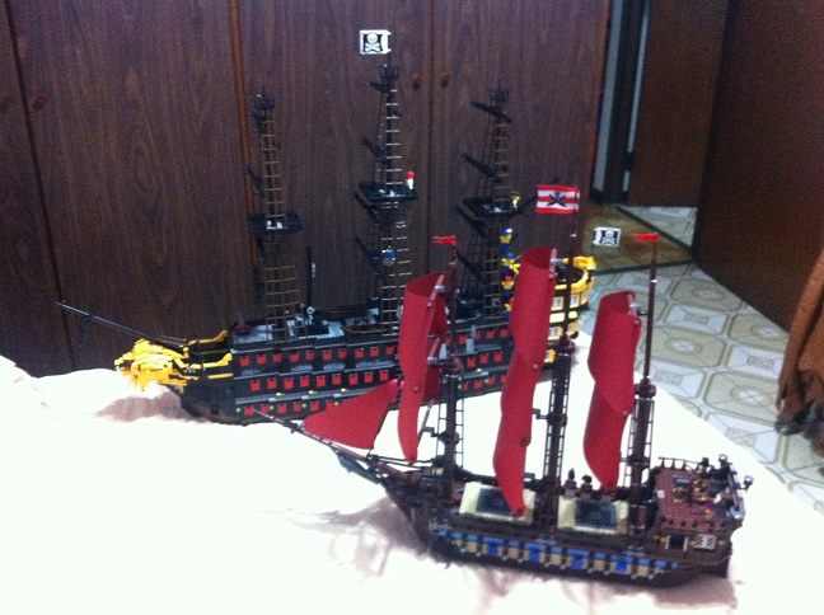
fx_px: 832
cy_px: 308
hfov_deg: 52.7
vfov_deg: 40.6
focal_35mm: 35
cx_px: 412
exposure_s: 1/15
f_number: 2.8
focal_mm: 3.85
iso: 800
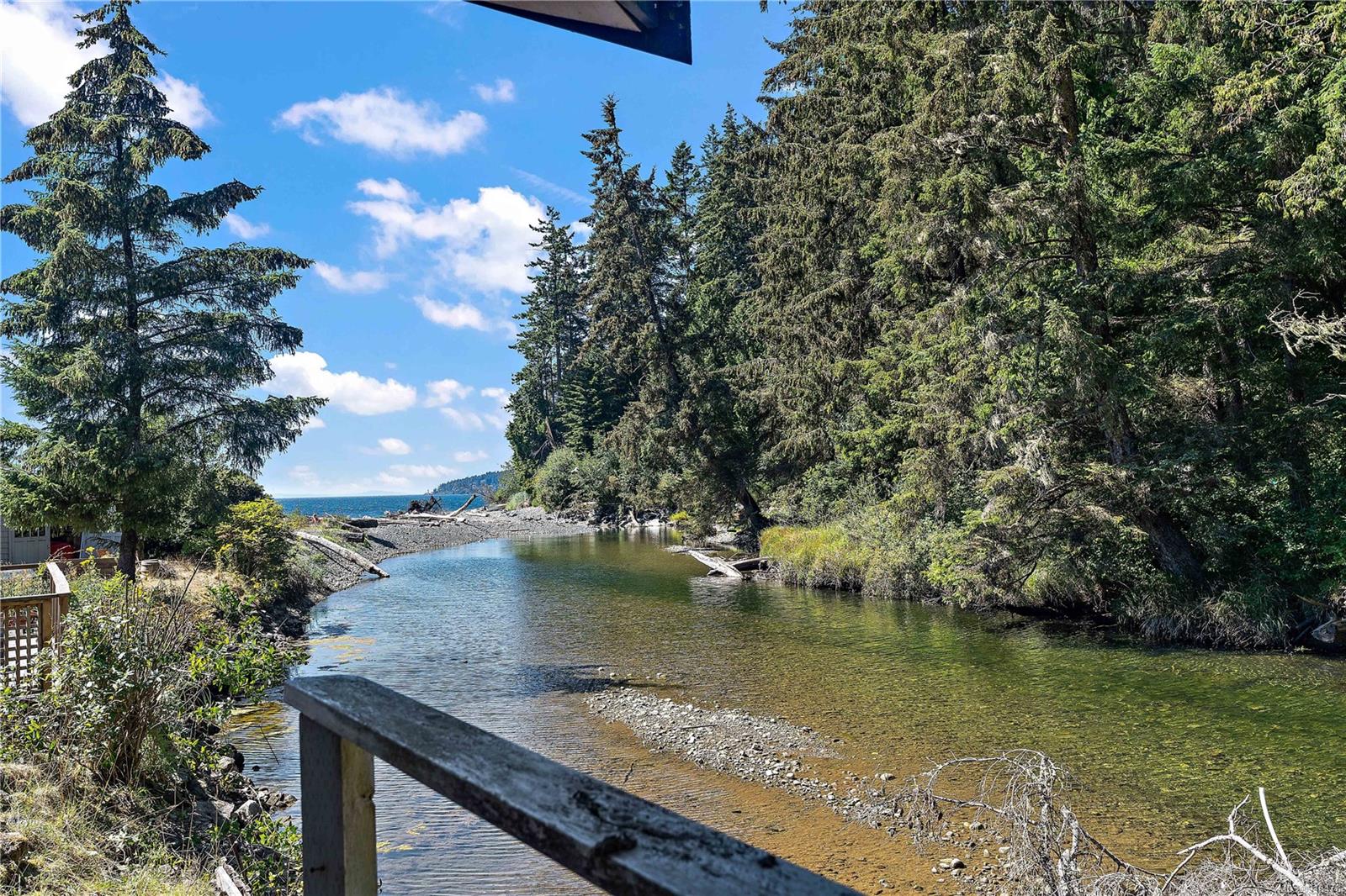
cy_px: 448
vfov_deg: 42.3
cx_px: 673
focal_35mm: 31
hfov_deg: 60.3
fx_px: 1159
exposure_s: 1/60
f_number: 7.1
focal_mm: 31
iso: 400
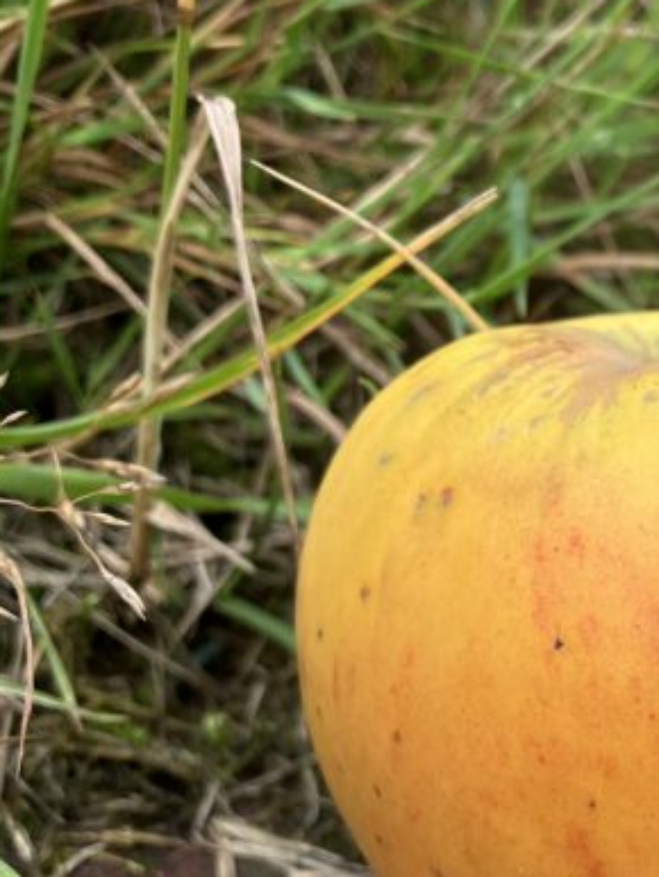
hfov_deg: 24.1
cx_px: 670
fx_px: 1471
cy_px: 588
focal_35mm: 58
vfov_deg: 32.9
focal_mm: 3.99
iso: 32
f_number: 1.8
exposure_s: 1/694
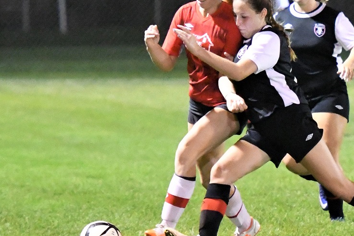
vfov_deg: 4.1
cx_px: 227
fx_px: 3331
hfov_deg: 6.1
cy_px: 110
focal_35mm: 339
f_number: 2.8
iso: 20000
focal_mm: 155
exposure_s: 1/800
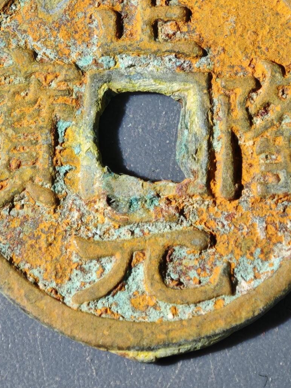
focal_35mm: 184
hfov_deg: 8.1
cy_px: 131
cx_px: 152
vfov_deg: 10.7
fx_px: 2062
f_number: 2
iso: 320
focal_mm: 9
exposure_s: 1/97
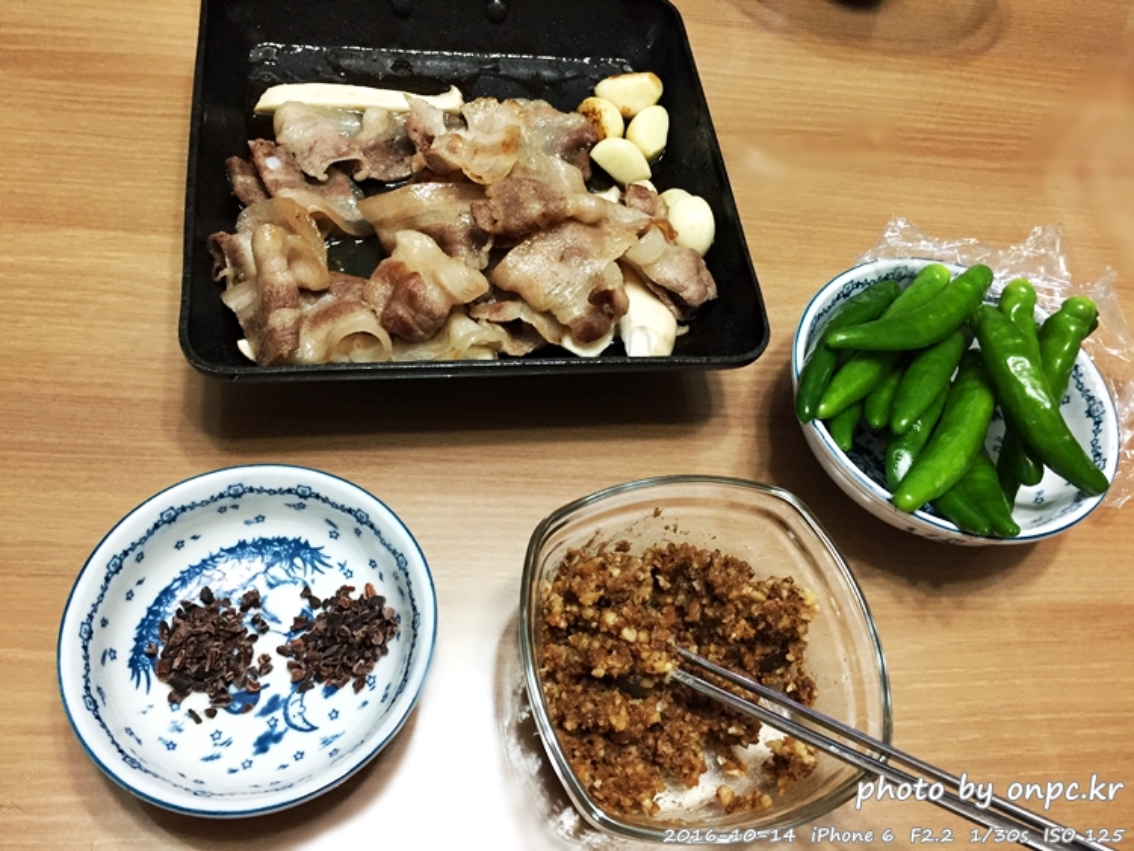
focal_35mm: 29
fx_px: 950
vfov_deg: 48.3
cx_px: 567
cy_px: 426
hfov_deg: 61.6
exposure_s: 1/30
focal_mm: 4.15
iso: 125
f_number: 2.2
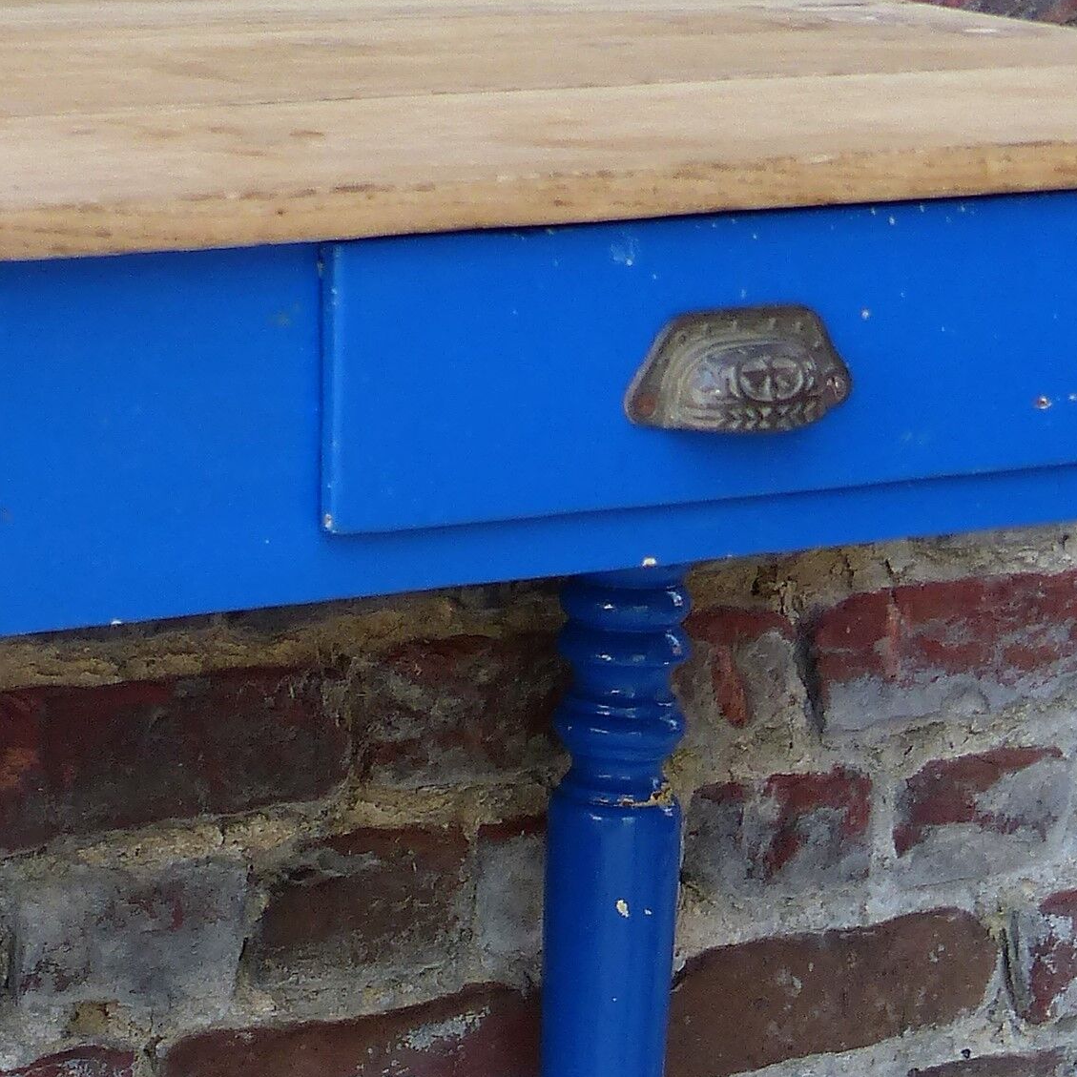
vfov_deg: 10.4
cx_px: 316
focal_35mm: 166
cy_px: 1065
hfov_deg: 10.5
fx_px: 5843
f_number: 2.8
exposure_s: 1/80
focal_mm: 9.1
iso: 100
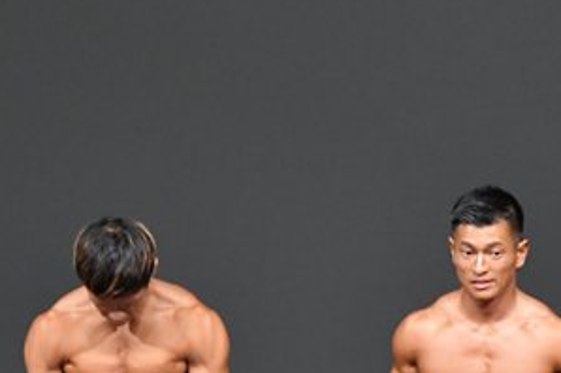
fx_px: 12749
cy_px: 462
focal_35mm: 819
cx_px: 483
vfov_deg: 1.7
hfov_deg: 2.5
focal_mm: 210
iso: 5000
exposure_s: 1/400
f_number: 5.6
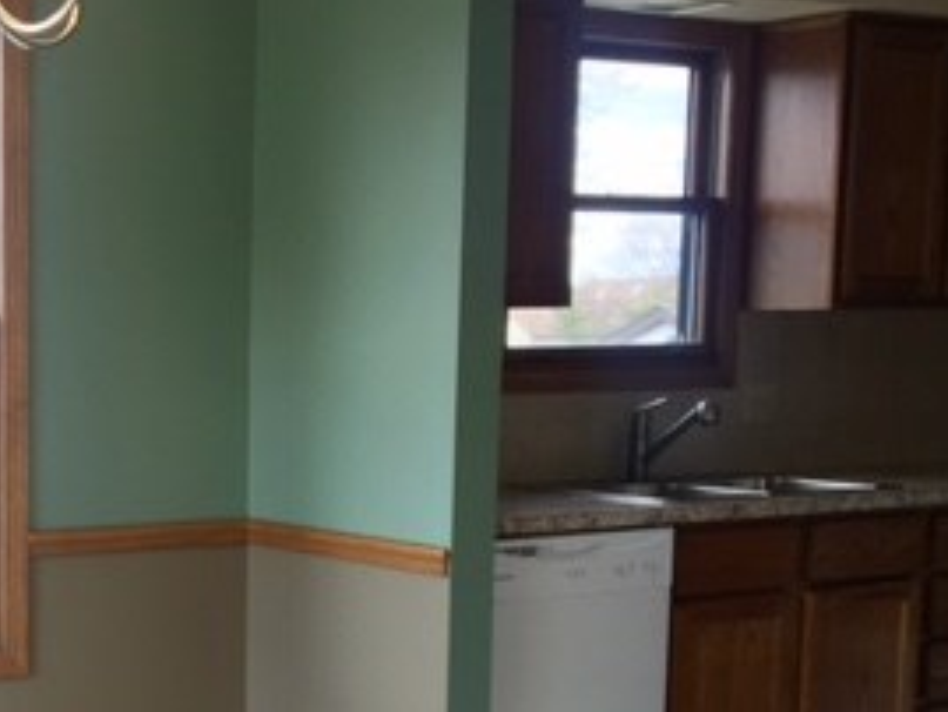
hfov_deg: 26.5
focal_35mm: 69
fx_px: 1890
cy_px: 553
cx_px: -28
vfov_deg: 21.1
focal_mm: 4.15
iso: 32
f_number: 2.2
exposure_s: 1/60
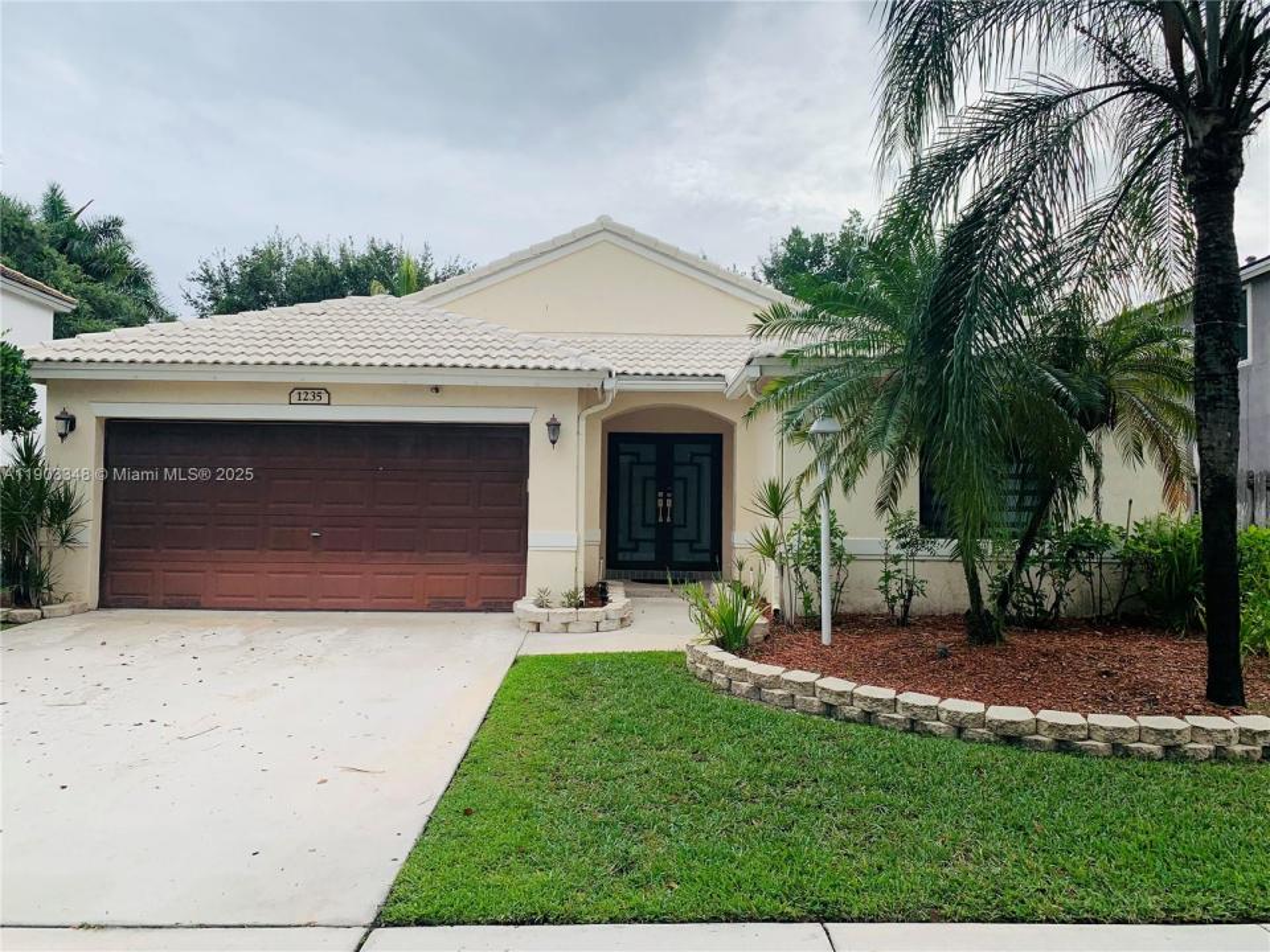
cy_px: 476
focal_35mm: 26
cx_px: 635
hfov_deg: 67.3
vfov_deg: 53.1
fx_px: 954
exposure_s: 1/1916
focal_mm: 4.25
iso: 25
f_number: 1.8
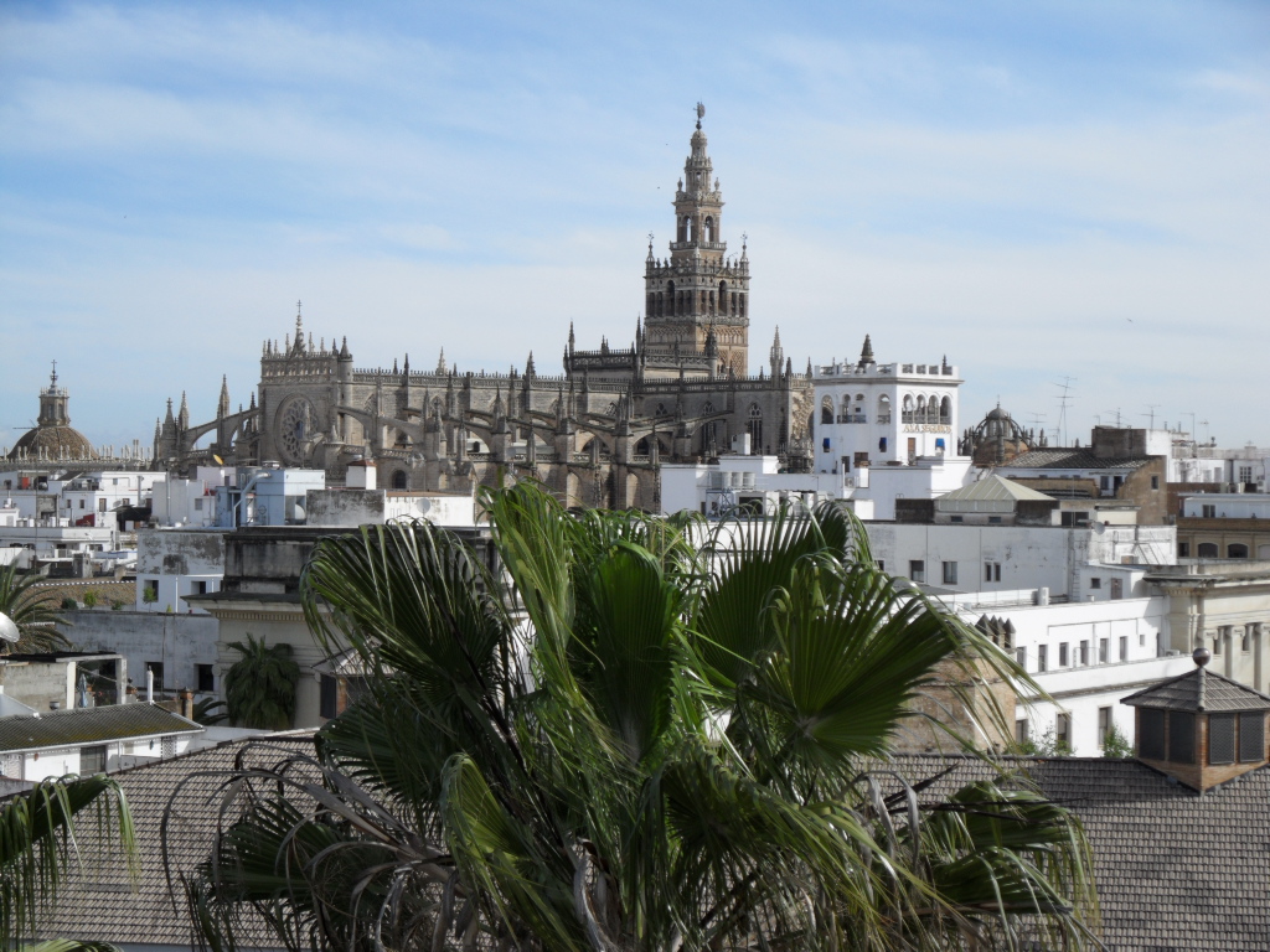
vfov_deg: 18.2
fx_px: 2972
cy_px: 476
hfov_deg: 24.1
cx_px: 635
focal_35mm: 81
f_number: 4.6
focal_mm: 14.4
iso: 80
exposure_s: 1/750
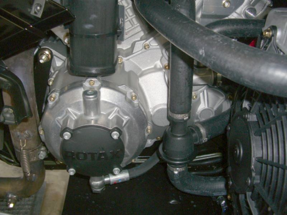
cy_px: 108
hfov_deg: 49.0
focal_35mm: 38
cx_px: 144
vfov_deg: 37.7
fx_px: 315
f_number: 2.8
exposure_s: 1/60
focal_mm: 7.9
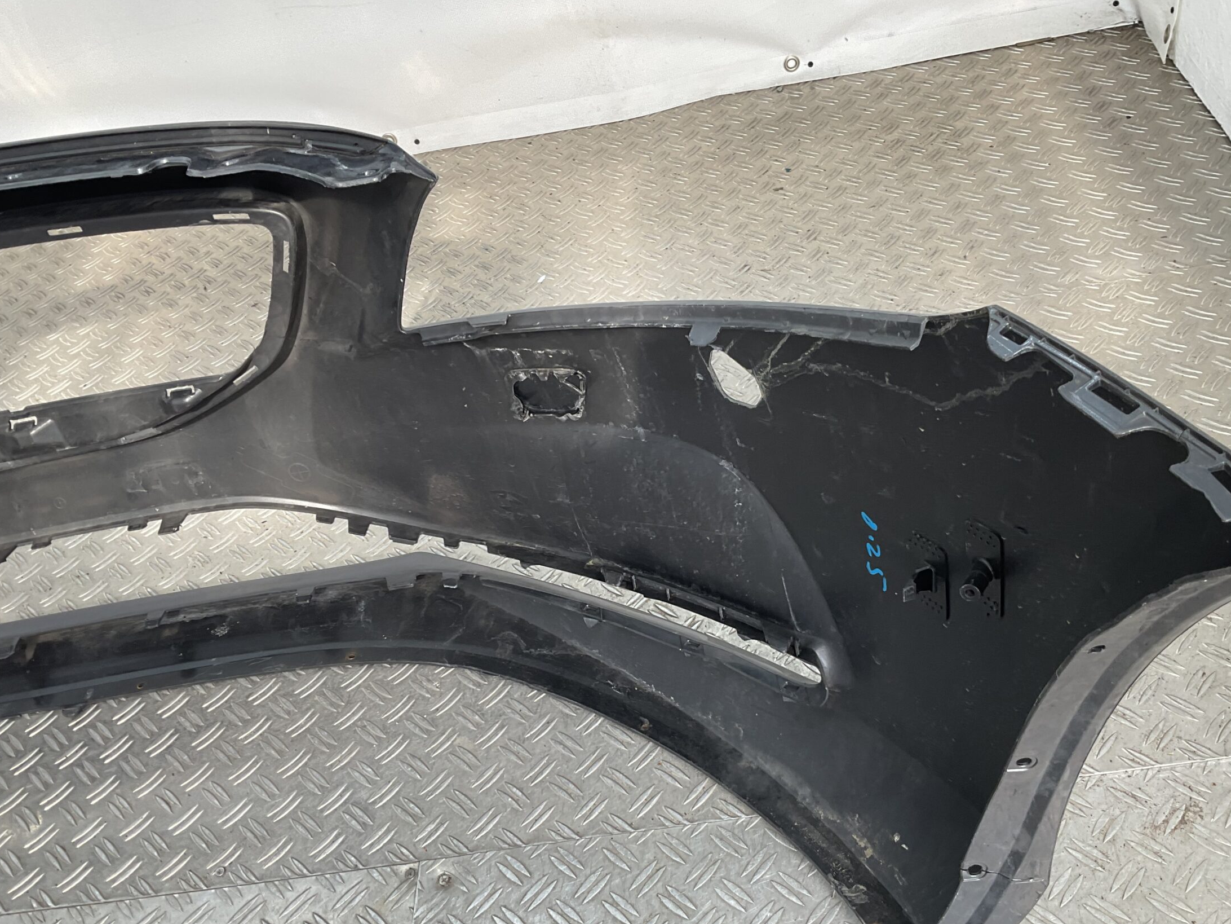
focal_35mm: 34
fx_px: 1209
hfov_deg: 53.9
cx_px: 652
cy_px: 521
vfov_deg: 41.7
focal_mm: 3
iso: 25
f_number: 1.8
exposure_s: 1/120
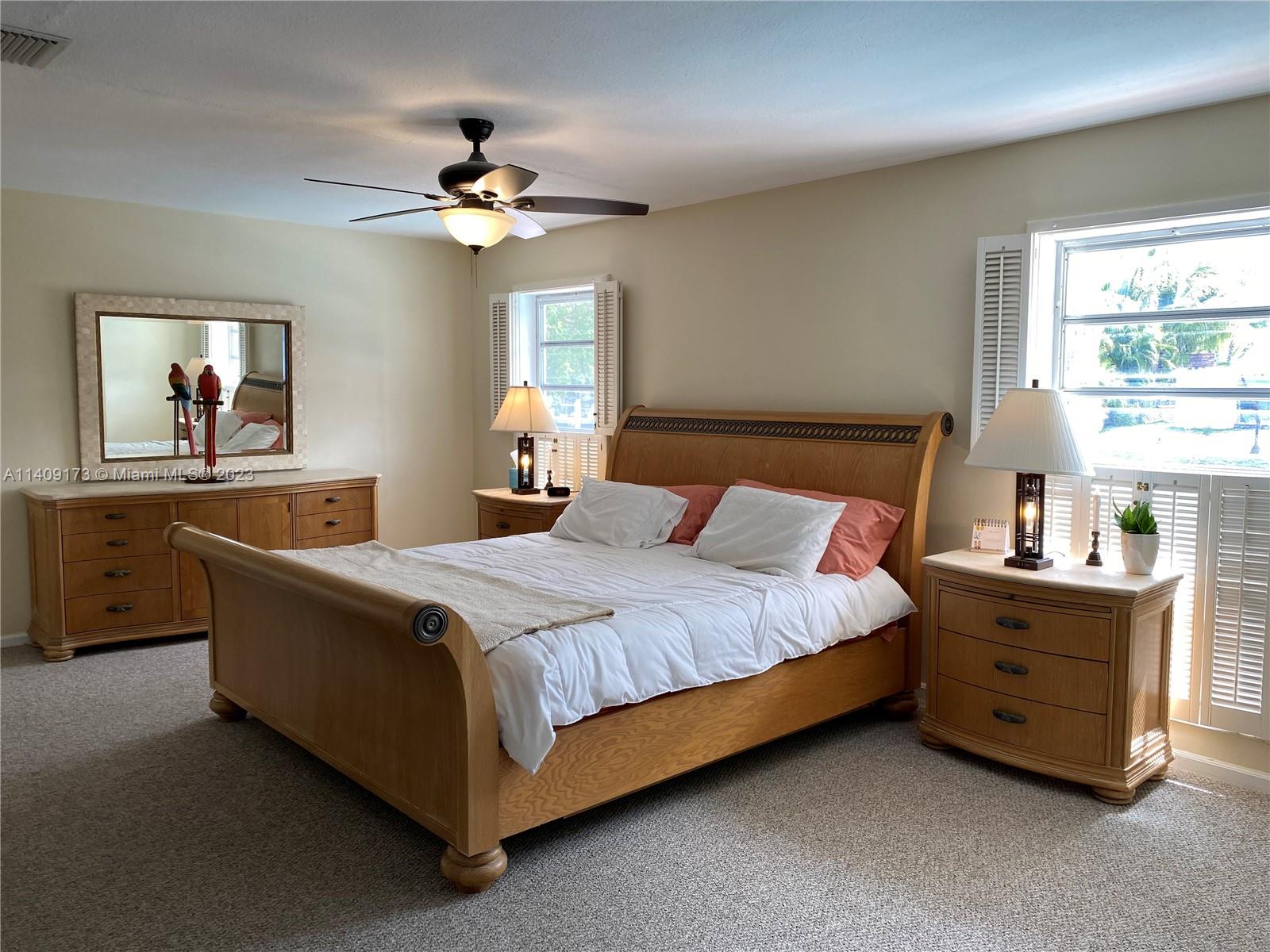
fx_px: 954
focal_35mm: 26
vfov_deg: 53.1
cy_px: 476
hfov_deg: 67.3
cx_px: 635
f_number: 1.8
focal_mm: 4.25
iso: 50
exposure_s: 1/120
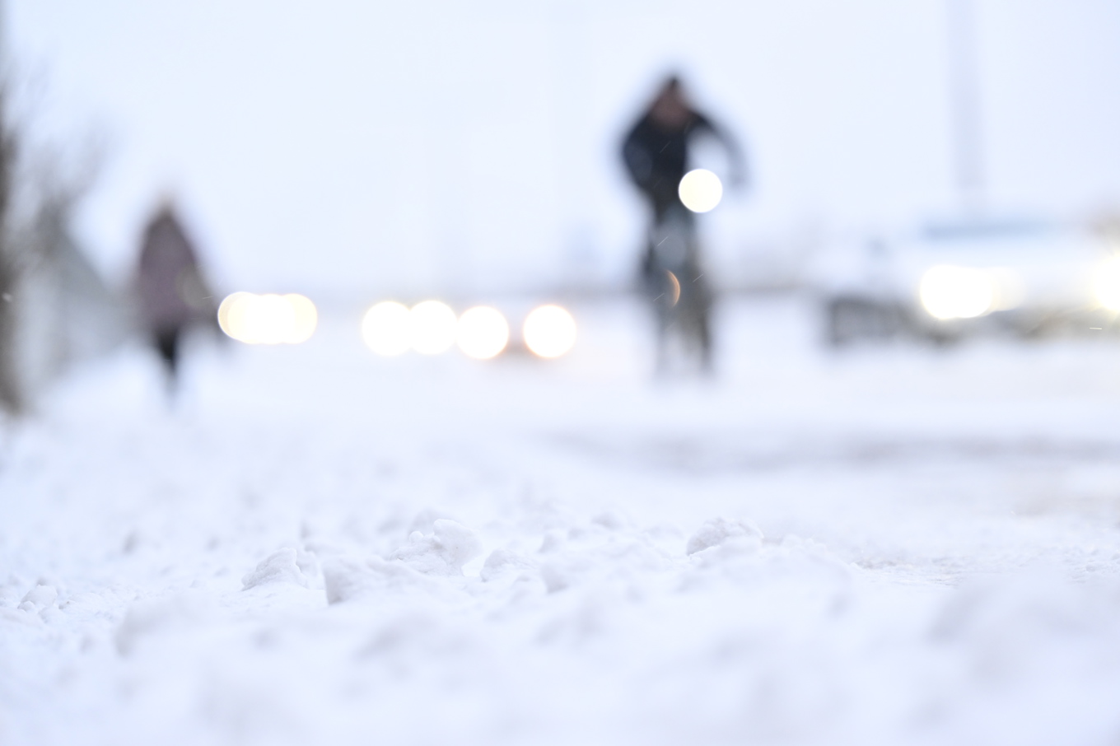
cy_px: 373
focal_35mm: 100
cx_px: 560
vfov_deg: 13.7
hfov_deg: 20.4
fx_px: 3110
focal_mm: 100
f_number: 3.2
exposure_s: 1/200
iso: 2000
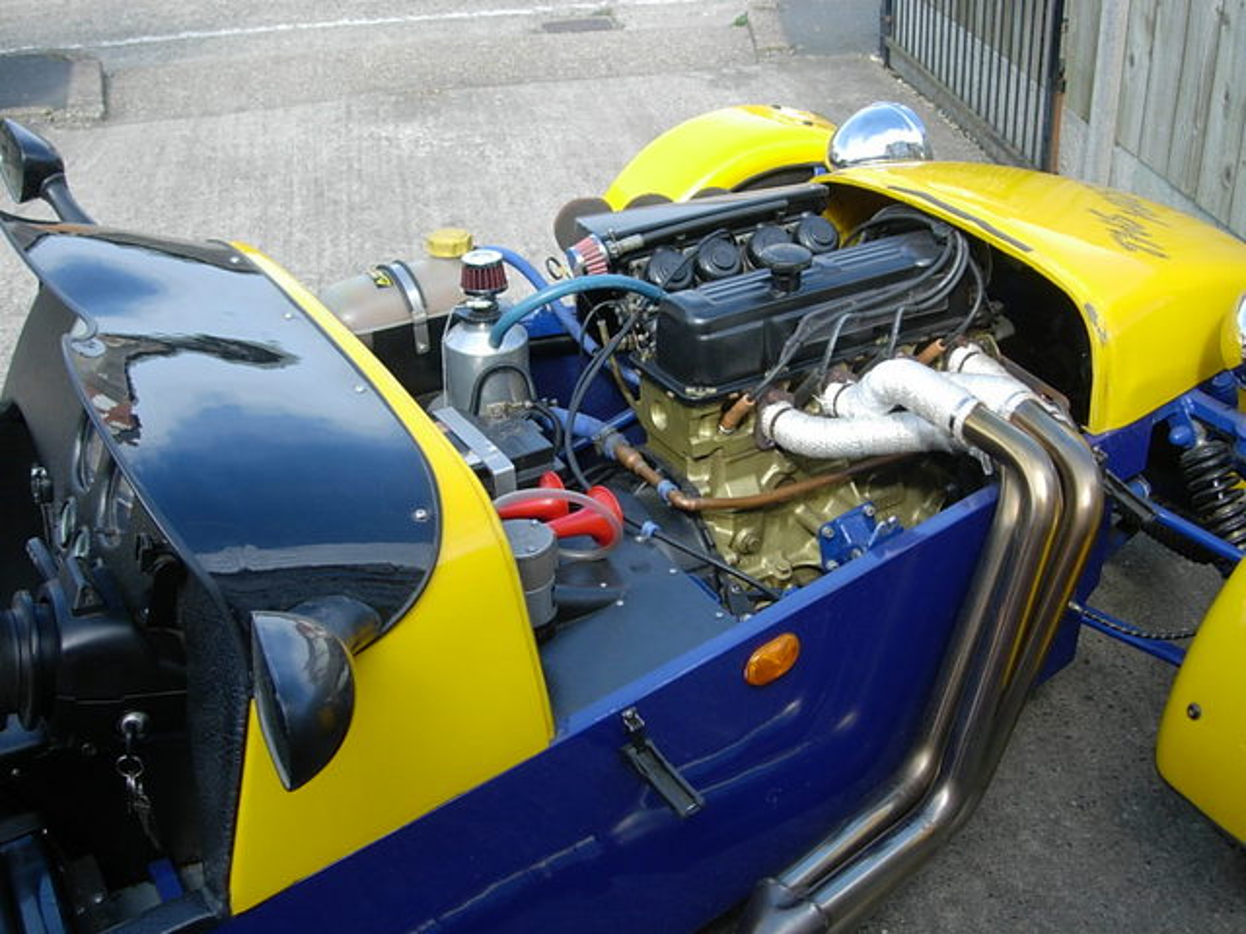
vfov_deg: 35.1
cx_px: 623
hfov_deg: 45.8
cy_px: 467
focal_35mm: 41
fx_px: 1476
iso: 64
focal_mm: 8.5
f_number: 2.9
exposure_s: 1/373
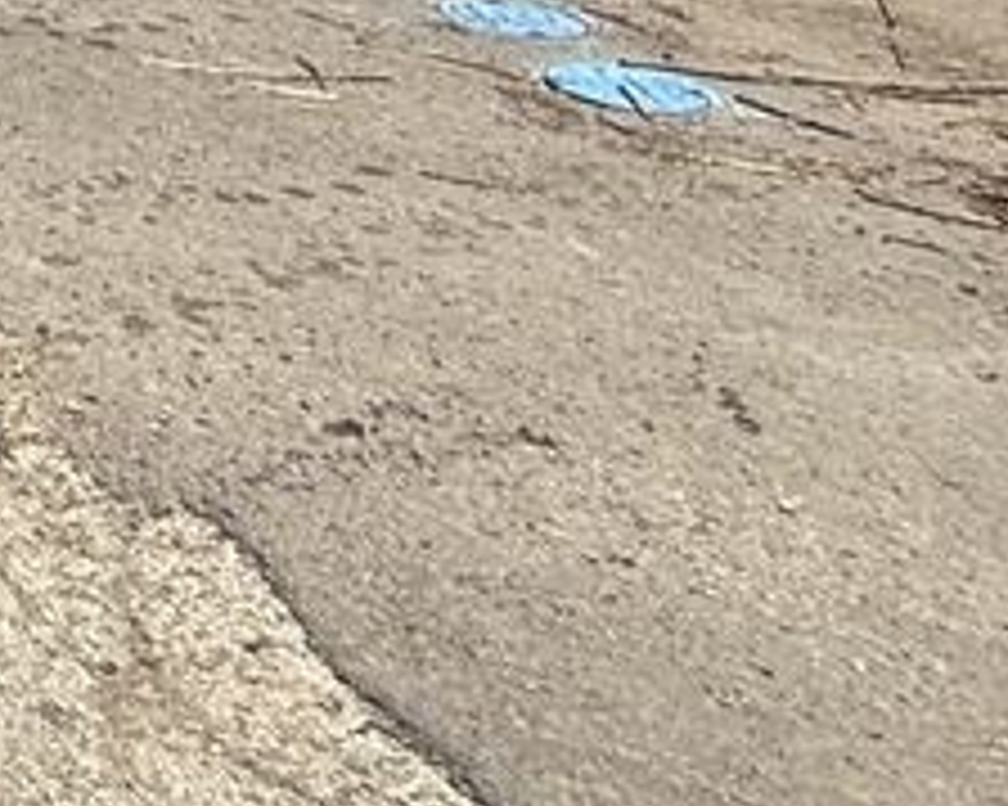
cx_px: -1508
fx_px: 2624
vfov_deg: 13.8
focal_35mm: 88
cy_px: -973
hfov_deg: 13.9
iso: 50
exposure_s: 1/1211
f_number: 2.2
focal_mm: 2.22
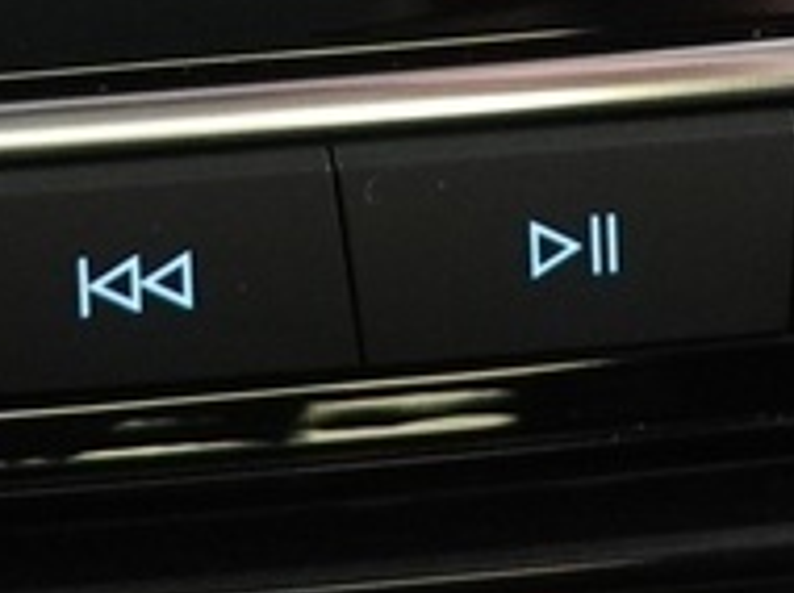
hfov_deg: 10.1
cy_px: -547
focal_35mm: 197
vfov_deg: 7.3
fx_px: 4513
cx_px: 485
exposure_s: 1/20
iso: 800
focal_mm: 9.4
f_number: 1.8
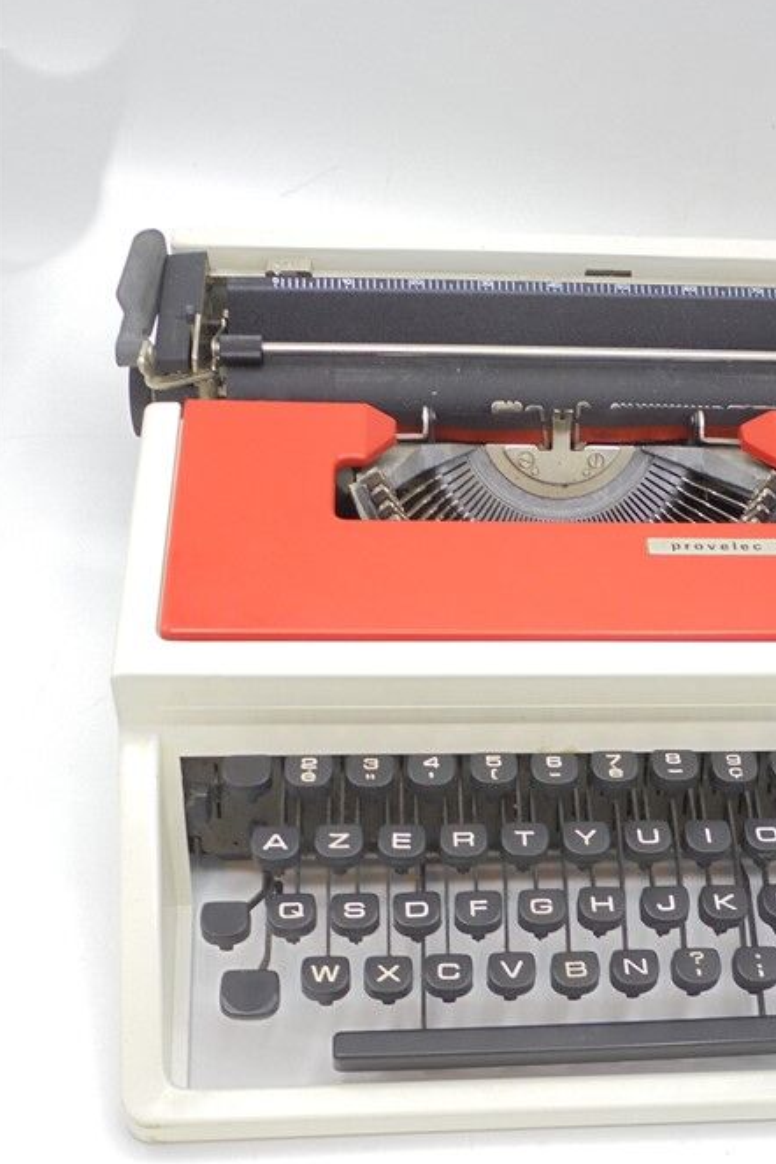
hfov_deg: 27.7
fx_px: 1552
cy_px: 737
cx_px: 586
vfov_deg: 40.8
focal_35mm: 48
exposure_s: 1/30
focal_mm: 6.1
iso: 100
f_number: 4
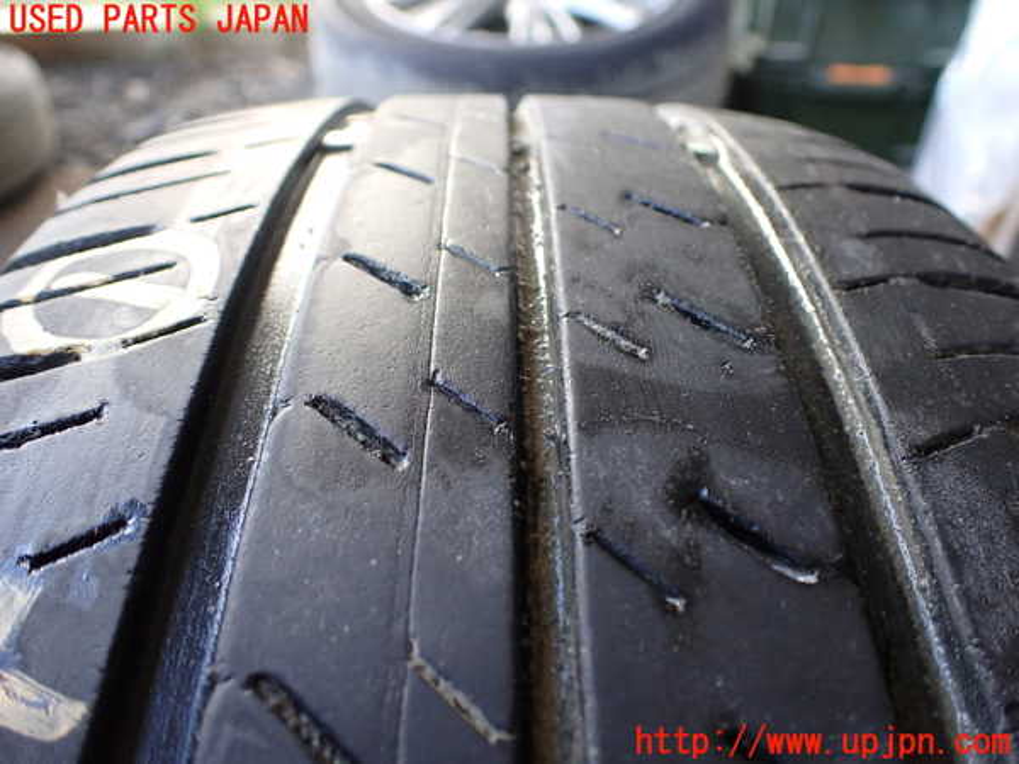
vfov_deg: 46.8
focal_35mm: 30
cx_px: 510
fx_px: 883
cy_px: 382
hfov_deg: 60.0
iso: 250
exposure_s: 1/125
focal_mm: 5.4
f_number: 2.3
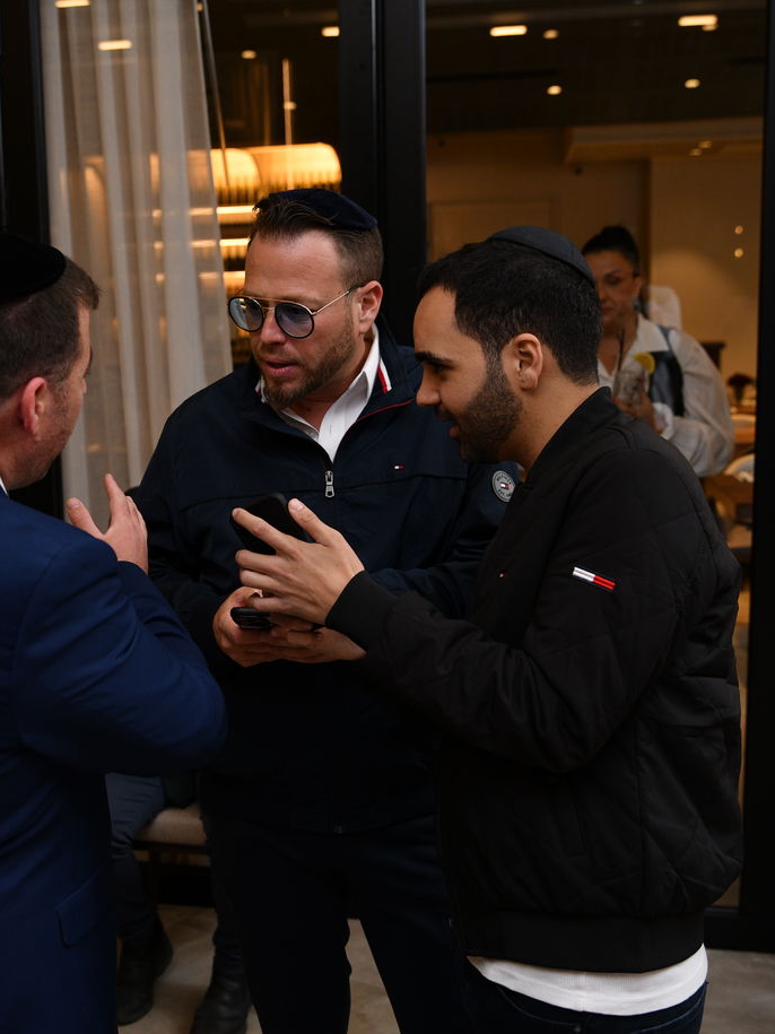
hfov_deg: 29.0
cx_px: 275
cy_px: 526
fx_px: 1493
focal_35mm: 50
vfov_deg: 38.2
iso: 640
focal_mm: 34
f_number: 3.5
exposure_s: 1/250
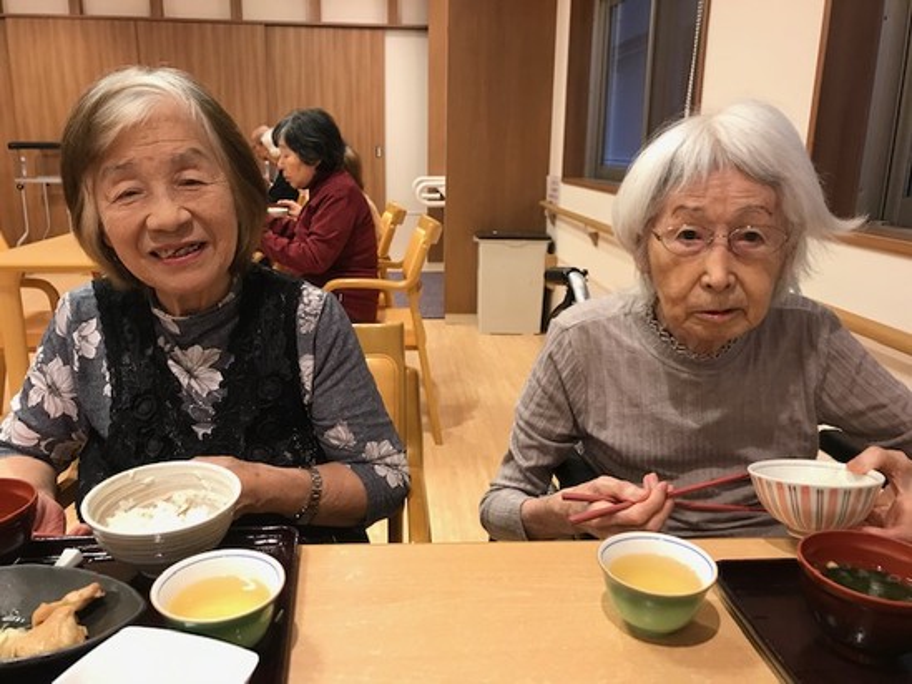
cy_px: 342
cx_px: 456
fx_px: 738
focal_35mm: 28
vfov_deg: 49.8
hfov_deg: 63.4
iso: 40
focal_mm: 3.99
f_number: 1.8
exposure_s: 1/24
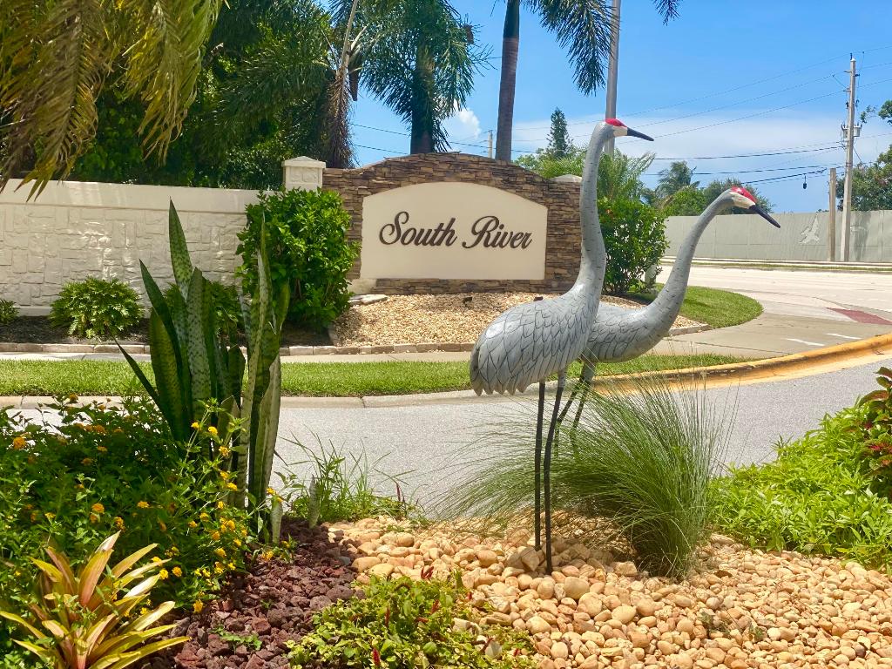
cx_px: 446
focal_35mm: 52
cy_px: 334
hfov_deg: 36.8
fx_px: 1340
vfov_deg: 28.0
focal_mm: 6
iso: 20
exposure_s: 1/1497
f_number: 2
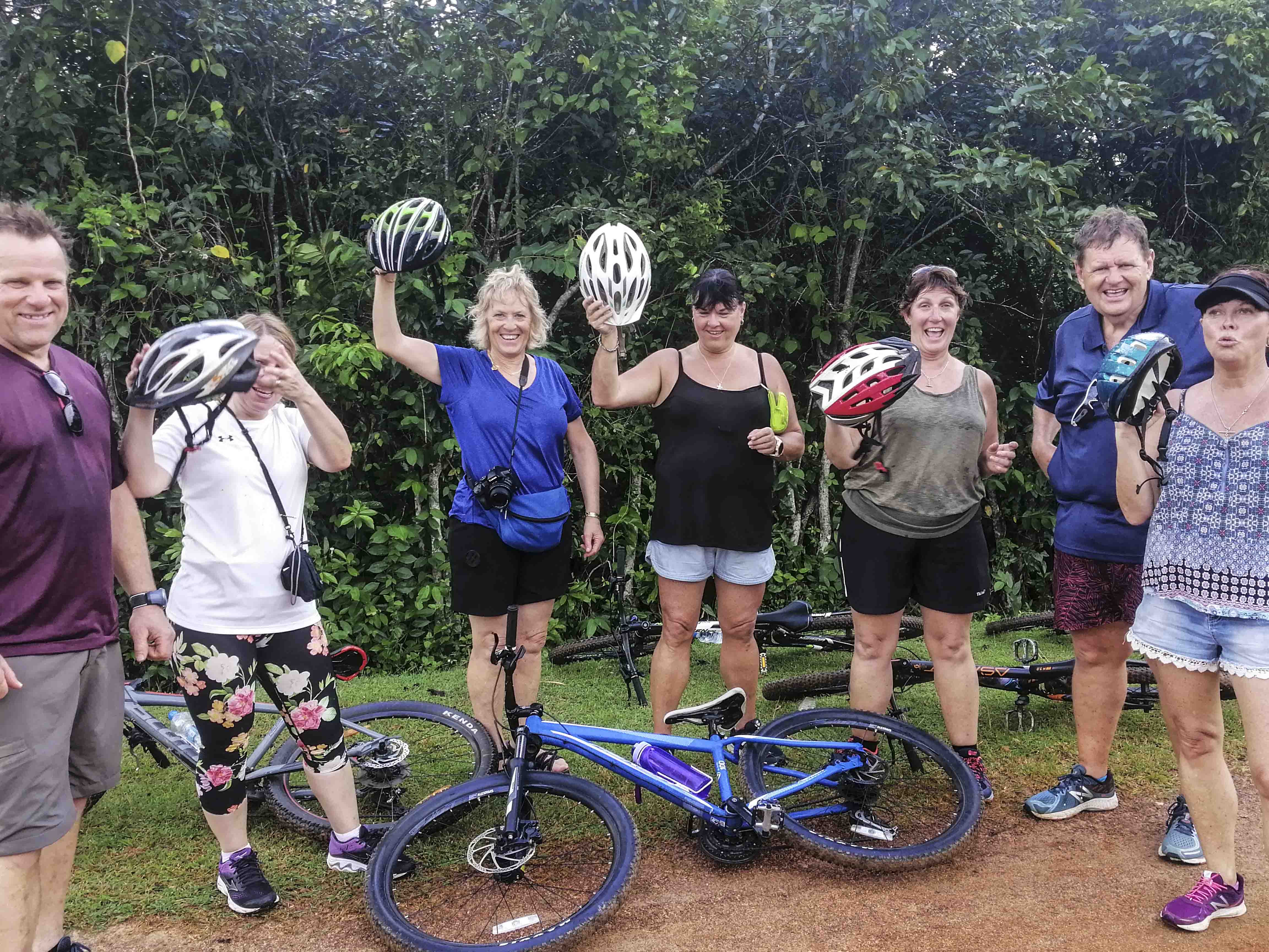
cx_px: 634
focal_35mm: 65
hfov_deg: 29.8
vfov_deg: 22.6
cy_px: 476
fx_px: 2383
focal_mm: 3.81
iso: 50
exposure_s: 1/2000
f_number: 2.2
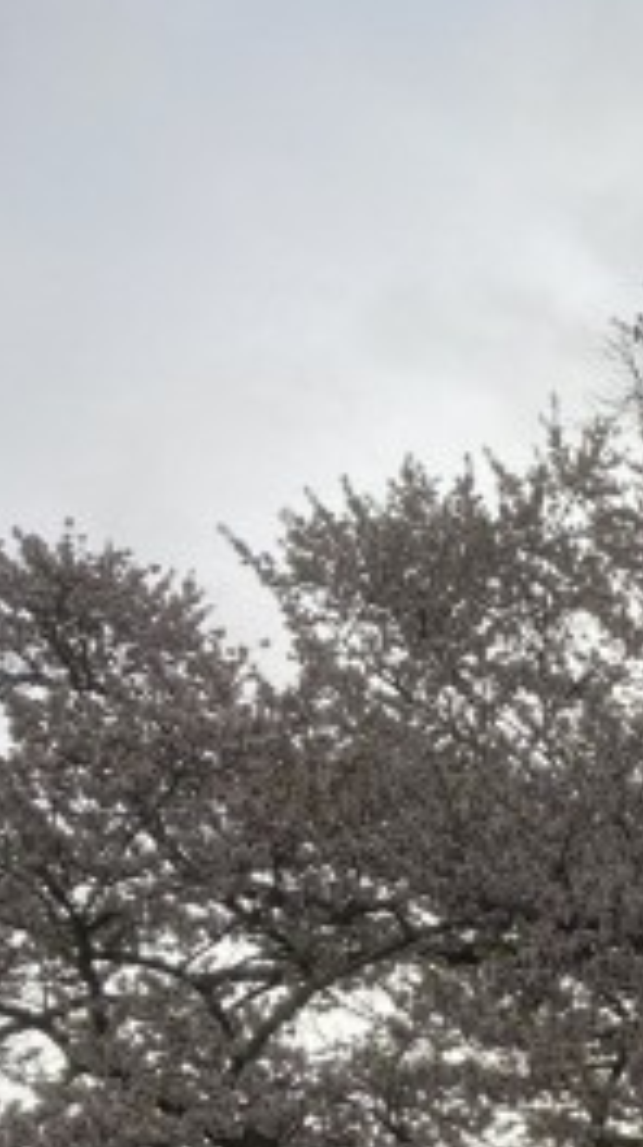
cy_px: 960
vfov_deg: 27.9
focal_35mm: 74
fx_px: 2249
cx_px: 1347
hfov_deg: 13.5
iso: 20
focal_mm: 3.99
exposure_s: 1/615
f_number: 1.8
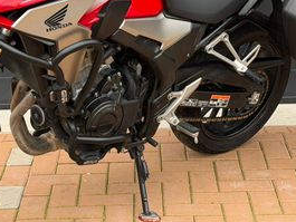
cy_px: 27
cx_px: 127
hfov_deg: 17.0
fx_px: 992
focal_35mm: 116
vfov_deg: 12.7
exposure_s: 1/218
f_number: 1.78
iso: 64
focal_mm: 6.76
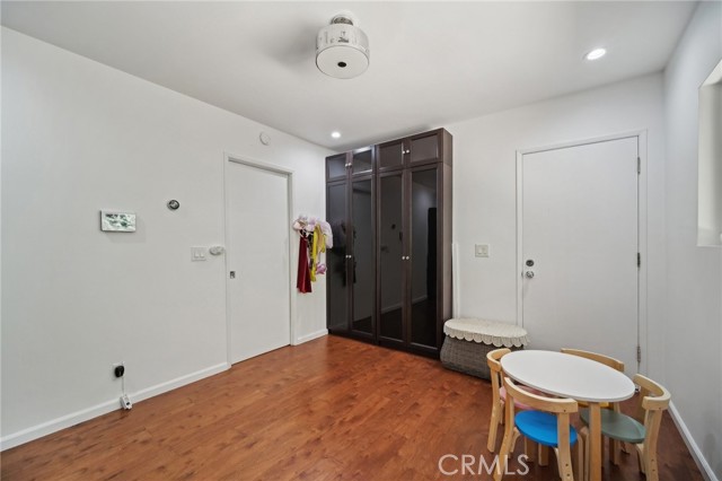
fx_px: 281
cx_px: 361
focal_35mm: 14
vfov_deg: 81.1
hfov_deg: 104.3
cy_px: 240
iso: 200
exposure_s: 1/10
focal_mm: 9
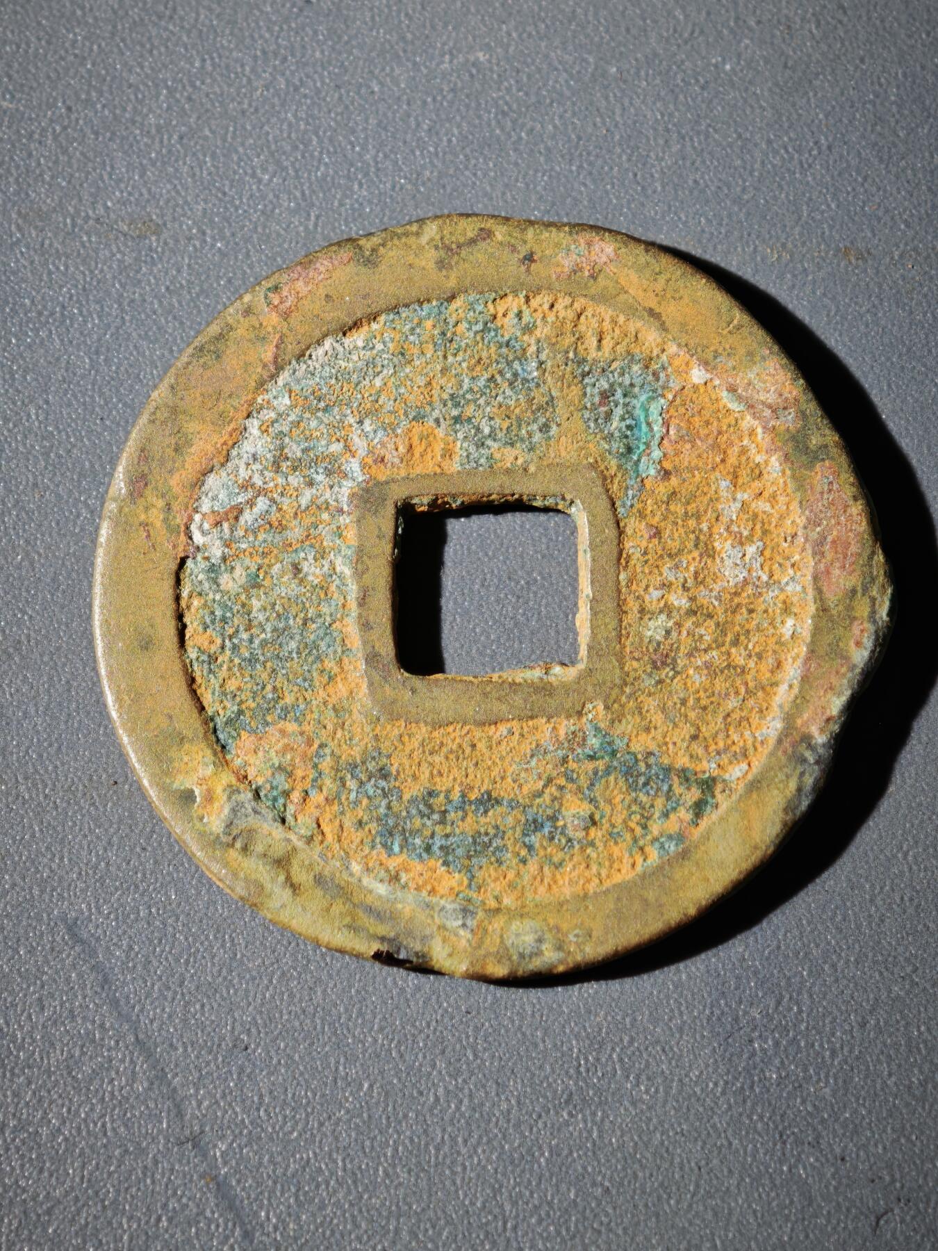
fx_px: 4047
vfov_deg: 17.6
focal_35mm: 112
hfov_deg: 13.2
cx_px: 469
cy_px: 626
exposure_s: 1/100
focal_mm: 9
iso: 250
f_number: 2
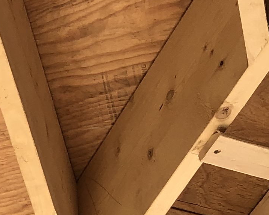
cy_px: 505
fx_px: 1225
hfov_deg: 12.5
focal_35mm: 154
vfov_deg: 9.1
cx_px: 62
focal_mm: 3.99
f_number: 1.8
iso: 20
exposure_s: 1/220
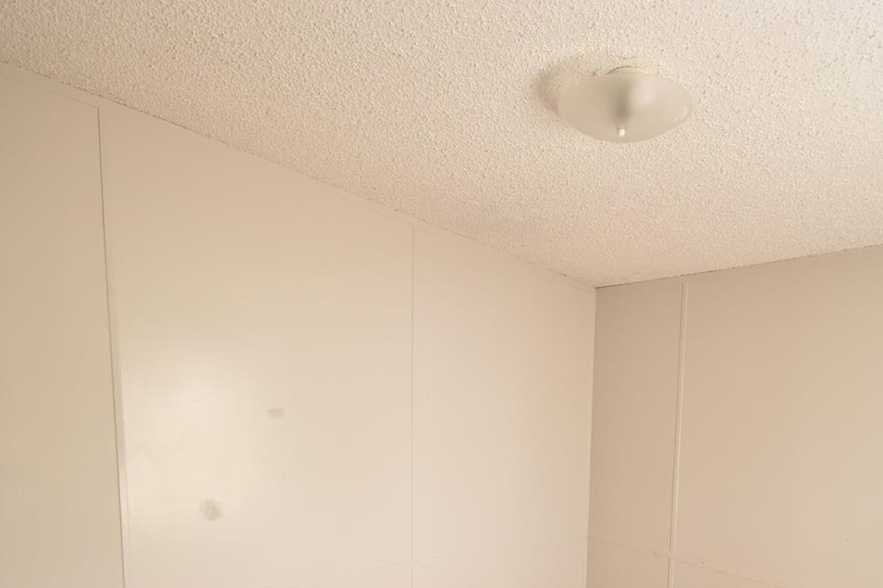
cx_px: 460
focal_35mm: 24
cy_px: 453
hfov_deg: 73.7
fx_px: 588
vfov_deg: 50.5
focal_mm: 10
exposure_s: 1/60
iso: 1000
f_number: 3.5
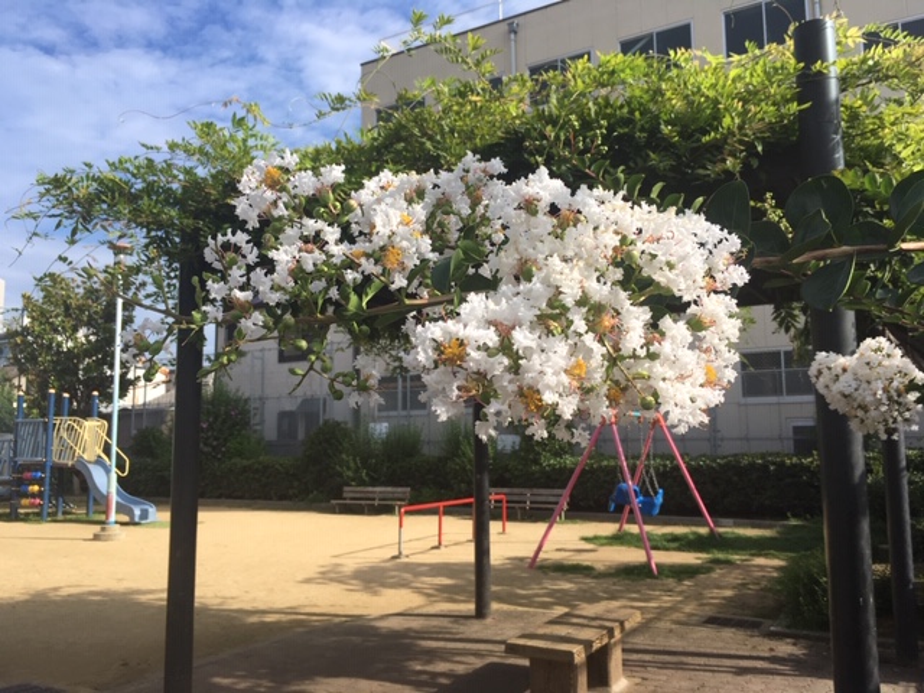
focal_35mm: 29
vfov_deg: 48.2
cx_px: 462
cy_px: 346
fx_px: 774
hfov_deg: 61.7
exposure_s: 1/1399
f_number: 2.2
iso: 25
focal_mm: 4.15
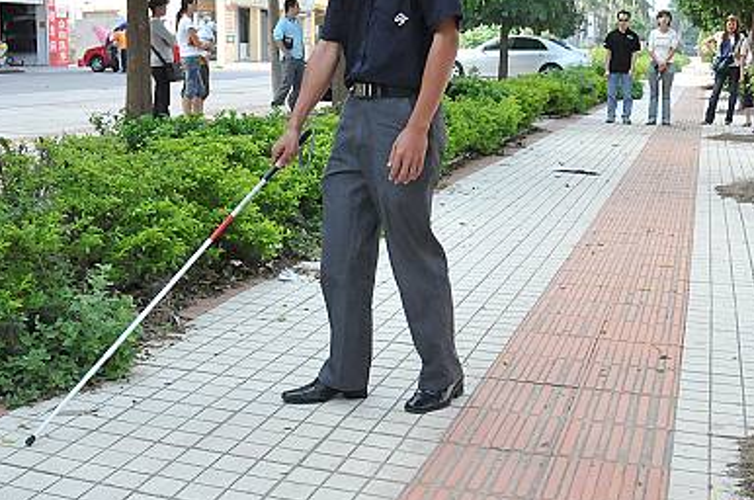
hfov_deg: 40.2
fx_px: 1025
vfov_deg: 27.4
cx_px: 295
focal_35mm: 49
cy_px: 244
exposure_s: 1/2500
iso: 1250
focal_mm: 18
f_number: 3.5
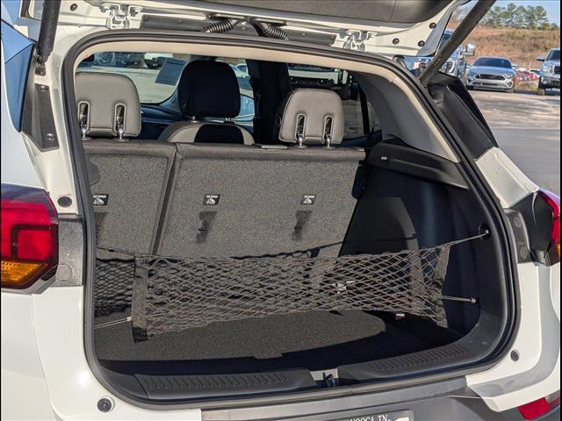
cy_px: 210
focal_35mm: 49
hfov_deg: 38.9
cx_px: 281
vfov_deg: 29.7
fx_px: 796
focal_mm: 6.9
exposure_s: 1/1667
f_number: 1.68
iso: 20
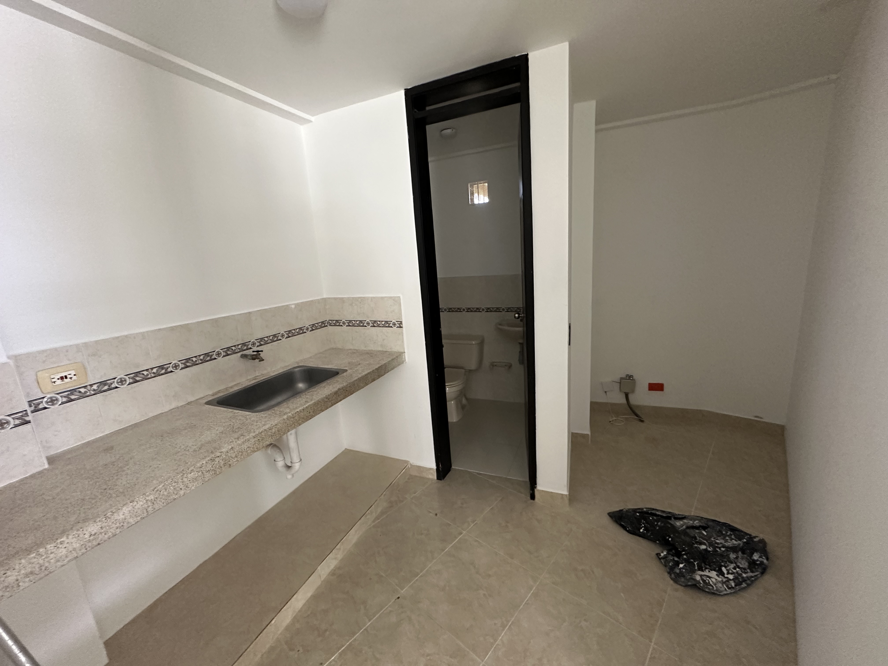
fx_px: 359
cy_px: 333
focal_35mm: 14
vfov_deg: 85.7
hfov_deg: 102.1
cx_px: 444
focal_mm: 2.22
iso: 500
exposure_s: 1/60
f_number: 2.2
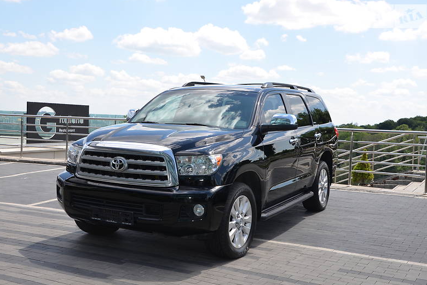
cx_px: 216
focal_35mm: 43
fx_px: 510
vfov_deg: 31.2
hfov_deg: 45.4
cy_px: 143
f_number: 8
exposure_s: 1/200
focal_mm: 28
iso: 100
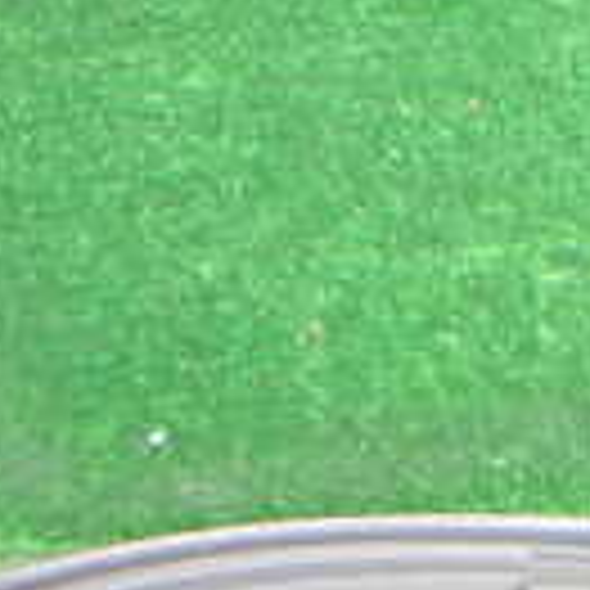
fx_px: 2333
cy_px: 896
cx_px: 450
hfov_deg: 14.3
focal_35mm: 121
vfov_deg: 13.5
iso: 500
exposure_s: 1/125
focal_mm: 5.4
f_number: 2.3
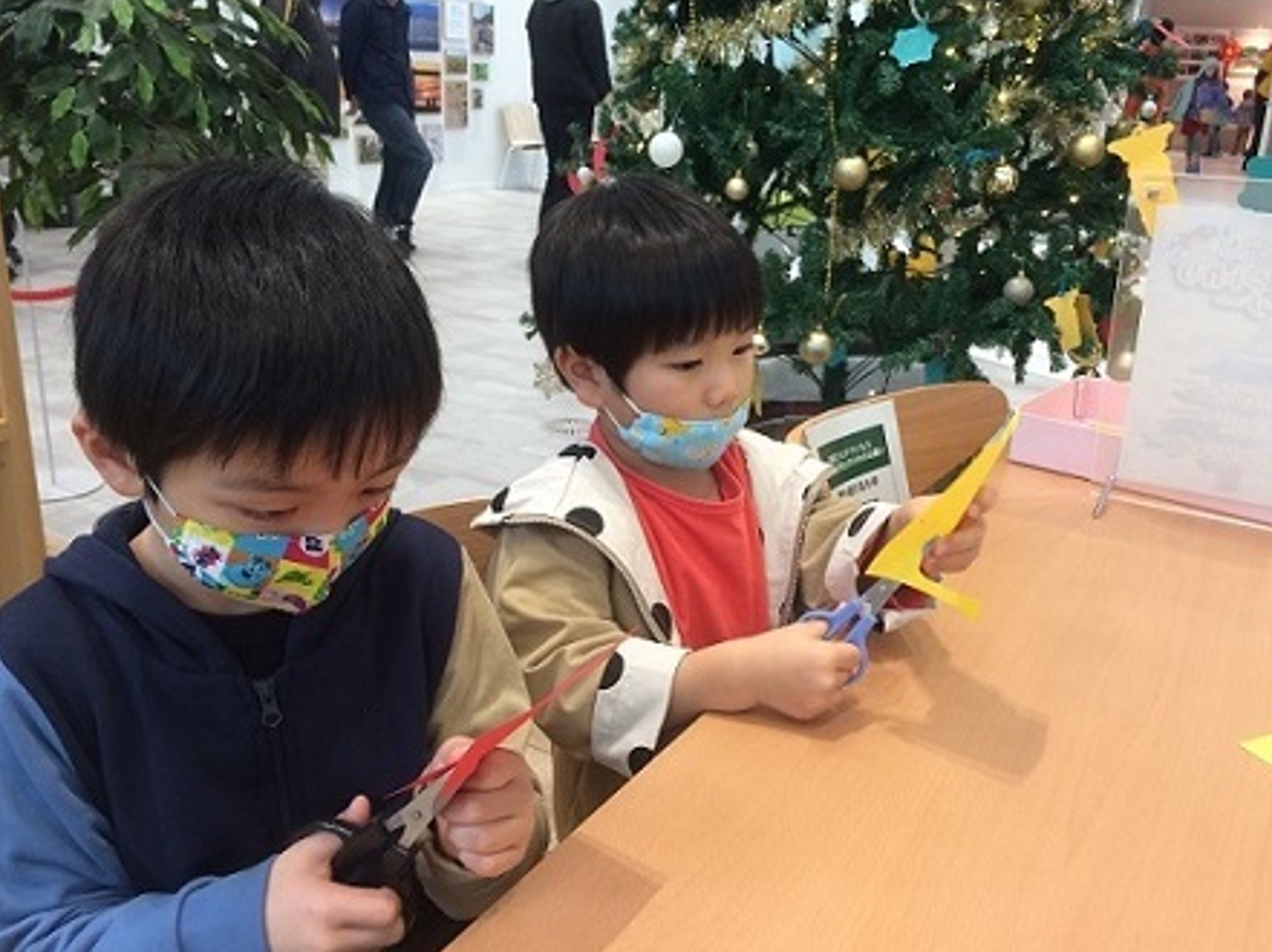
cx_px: 648
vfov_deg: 45.4
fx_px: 1138
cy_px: 469
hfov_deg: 58.4
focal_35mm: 31
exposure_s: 1/30
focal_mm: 4.15
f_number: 2.2
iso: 50
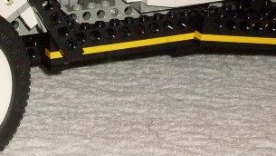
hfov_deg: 15.4
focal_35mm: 139
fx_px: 1018
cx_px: 90
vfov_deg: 8.7
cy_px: -10
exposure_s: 1/45
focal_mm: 6.3
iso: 100
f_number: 2.8
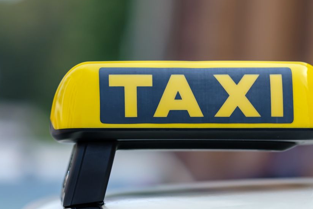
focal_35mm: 172
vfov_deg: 8.0
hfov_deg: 11.9
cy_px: 123
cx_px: 138
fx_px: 1495
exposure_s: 1/10000
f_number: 1.2
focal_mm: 75
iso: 200
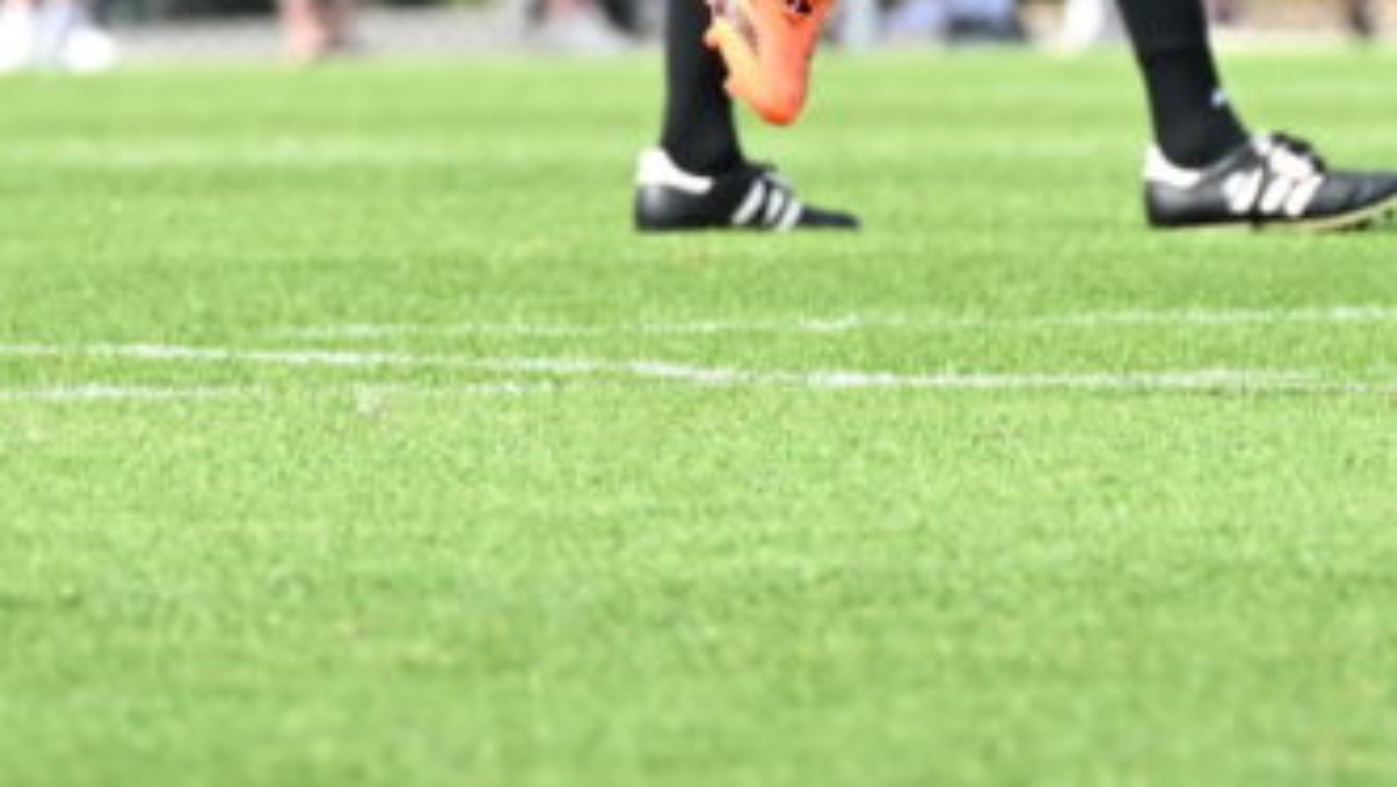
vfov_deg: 1.3
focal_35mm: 968
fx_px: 35869
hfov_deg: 2.2
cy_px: -631
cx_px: 1334
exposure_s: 1/1250
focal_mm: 200
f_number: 5
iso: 400
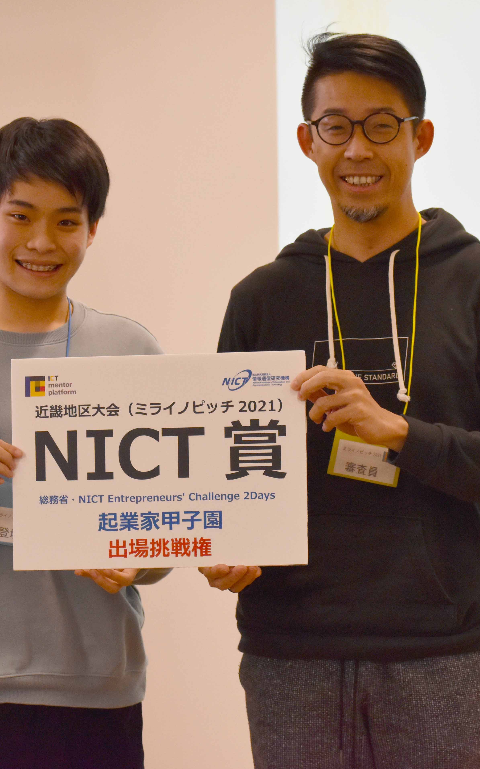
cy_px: 376
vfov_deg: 10.9
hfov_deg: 6.8
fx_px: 4018
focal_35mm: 192
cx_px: 230
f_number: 4.8
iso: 1250
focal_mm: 80
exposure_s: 1/500
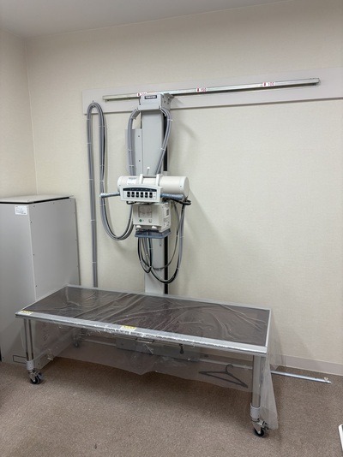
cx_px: 172
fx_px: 344
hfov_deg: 53.0
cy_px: 228
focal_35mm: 26
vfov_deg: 67.3
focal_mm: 5.96
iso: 80
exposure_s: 1/120
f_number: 1.6
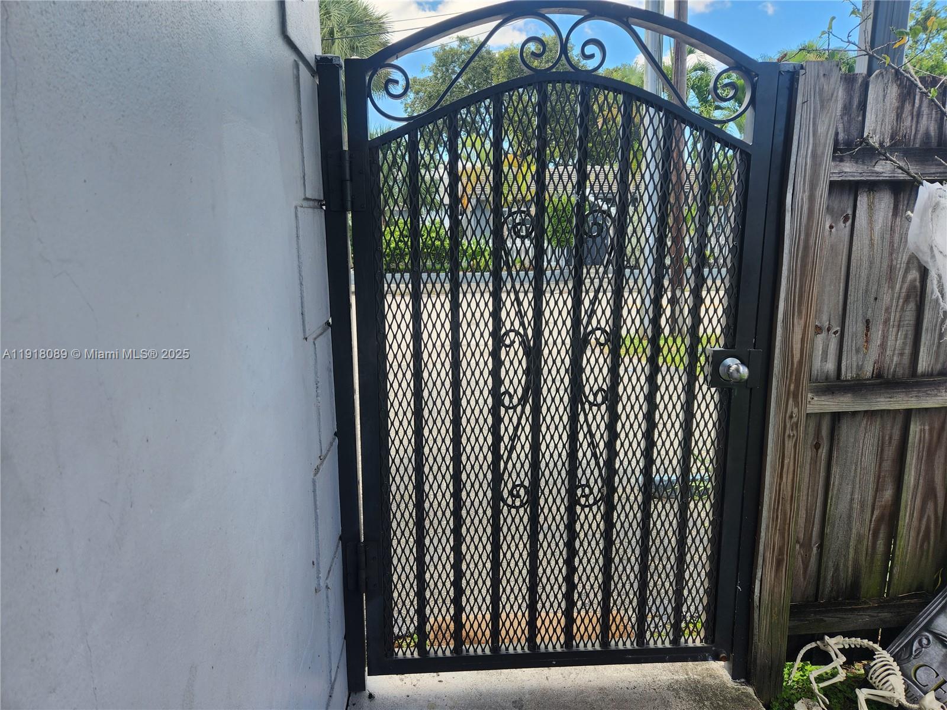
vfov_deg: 58.9
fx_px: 629
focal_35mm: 23
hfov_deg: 73.9
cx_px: 474
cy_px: 355
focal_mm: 5.4
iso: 20
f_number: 1.8
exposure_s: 1/237
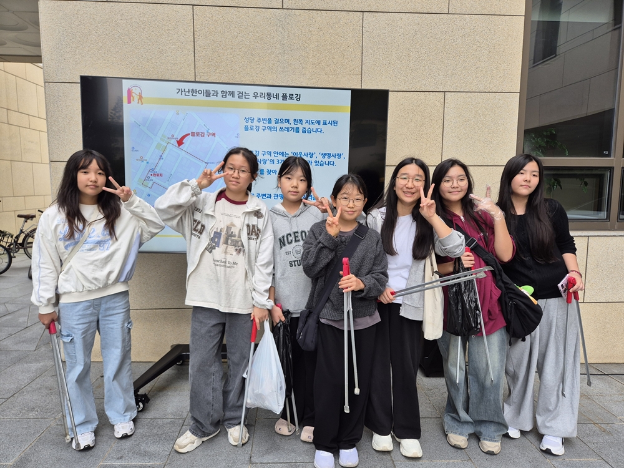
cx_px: 312
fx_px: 415
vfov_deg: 58.9
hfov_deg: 73.9
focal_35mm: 23
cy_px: 234
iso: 80
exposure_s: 1/180
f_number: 1.8
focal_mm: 5.4
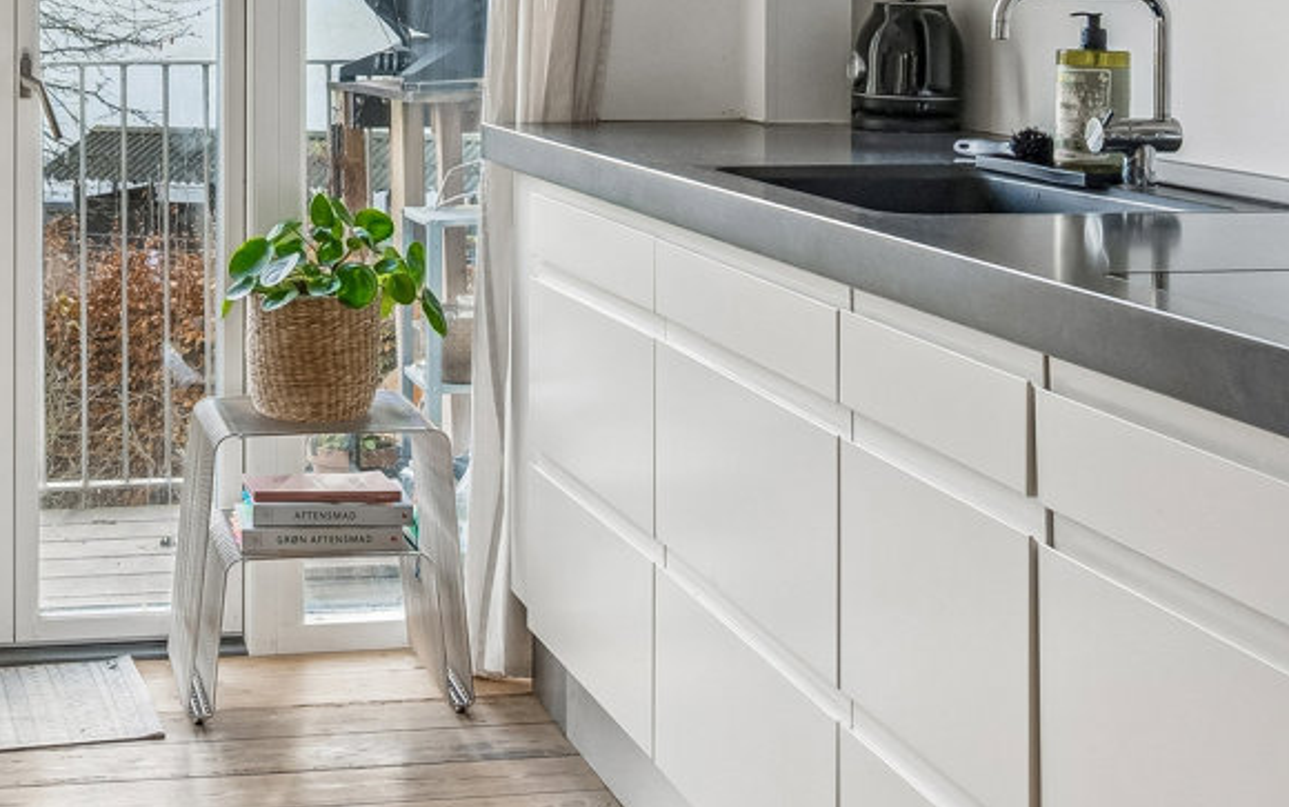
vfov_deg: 21.5
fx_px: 2073
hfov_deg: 33.7
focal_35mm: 59
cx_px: 296
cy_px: 77
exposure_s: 1/50
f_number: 9
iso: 640
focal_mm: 21
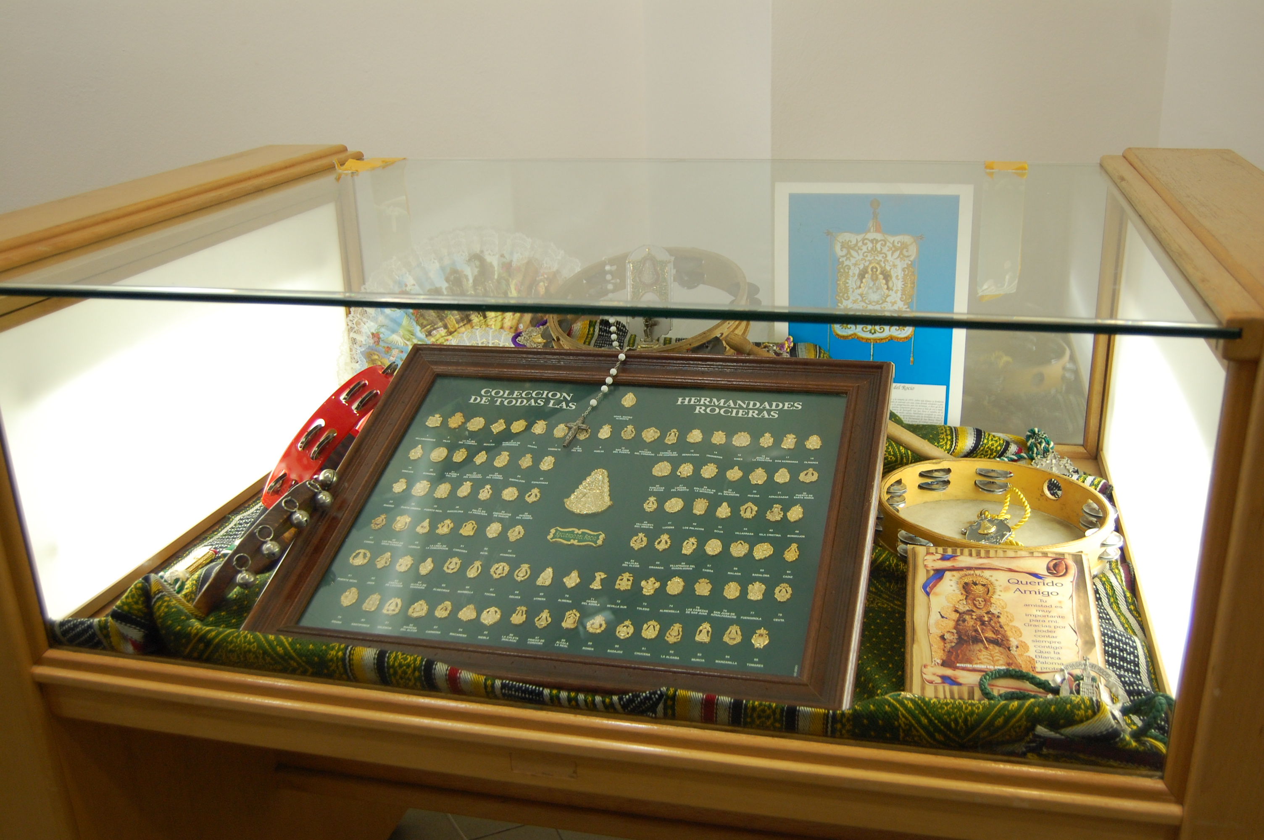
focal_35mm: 34
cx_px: 632
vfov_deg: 38.3
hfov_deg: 55.1
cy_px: 420
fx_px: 1210
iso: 500
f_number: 3.8
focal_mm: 23
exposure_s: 1/30
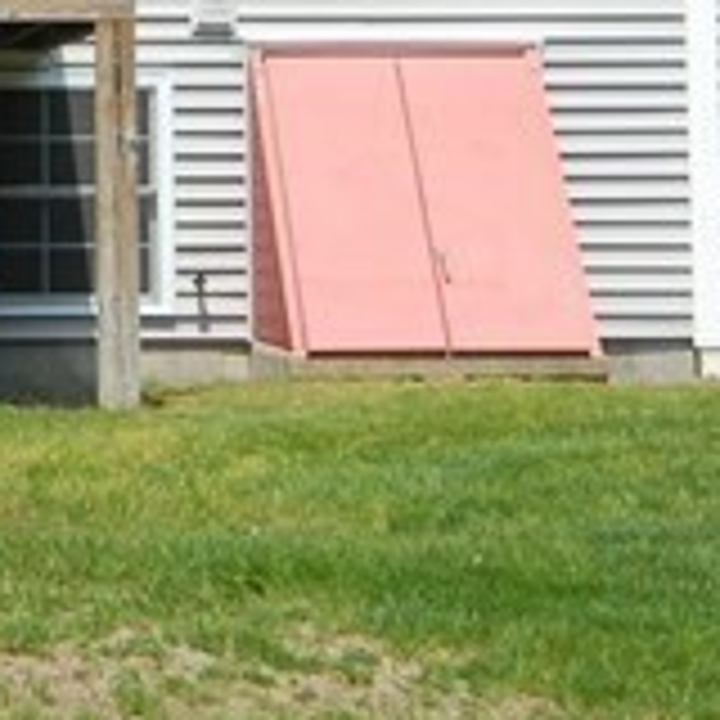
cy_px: -227
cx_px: -274
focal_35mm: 163
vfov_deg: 10.5
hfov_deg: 10.4
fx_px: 3836
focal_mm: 20
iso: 100
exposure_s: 1/125
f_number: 7.1
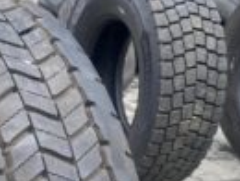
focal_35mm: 86
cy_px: 237
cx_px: -4
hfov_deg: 21.8
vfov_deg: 16.3
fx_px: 597
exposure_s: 1/588
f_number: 1.8
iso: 32
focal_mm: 4.25
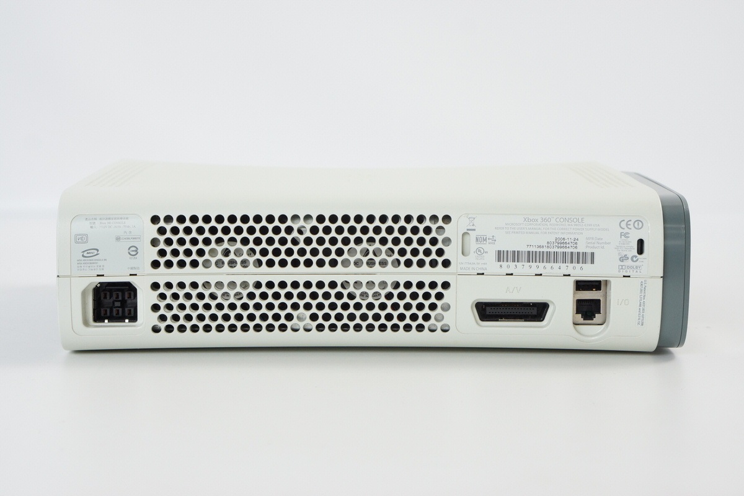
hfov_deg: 27.0
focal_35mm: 75
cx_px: 372
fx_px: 1550
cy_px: 248
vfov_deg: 18.2
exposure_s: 1/80
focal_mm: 50
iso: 640
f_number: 6.3
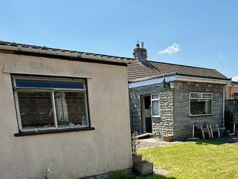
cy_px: 155
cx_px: 160
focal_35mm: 34
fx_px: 234
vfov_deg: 39.3
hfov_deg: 52.9
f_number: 2.2
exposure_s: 1/1105
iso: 64
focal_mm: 2.22
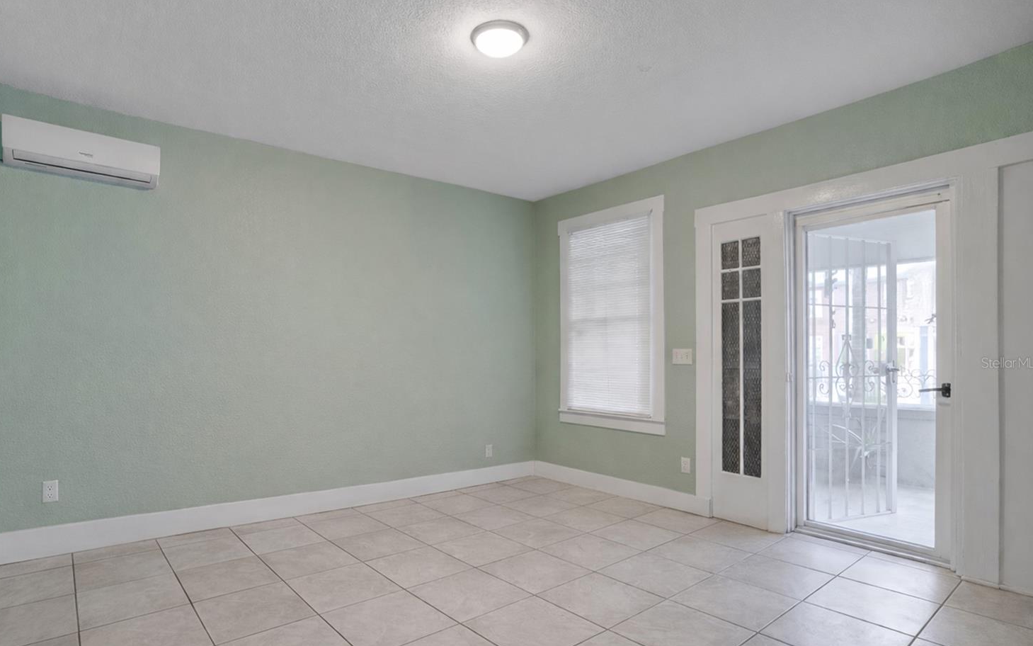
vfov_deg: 62.0
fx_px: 535
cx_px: 478
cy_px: 363
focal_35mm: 19
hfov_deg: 87.8
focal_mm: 17
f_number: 8
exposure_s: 1/350
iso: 640
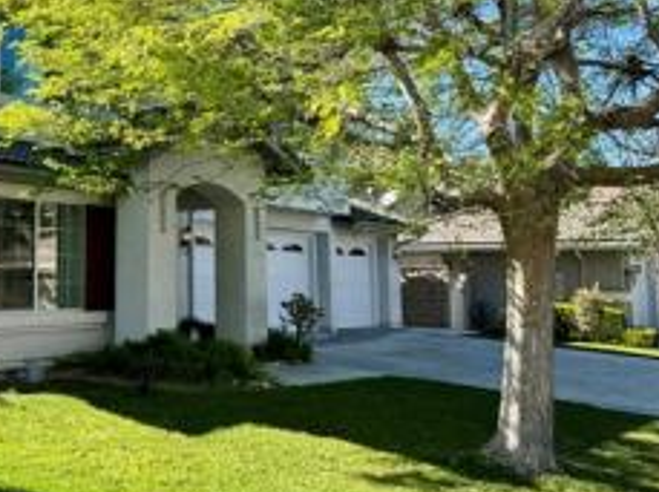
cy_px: 184
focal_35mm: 42
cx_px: 95
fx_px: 798
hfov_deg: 42.0
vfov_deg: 34.1
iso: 80
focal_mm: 6.76
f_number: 1.78
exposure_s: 1/2041
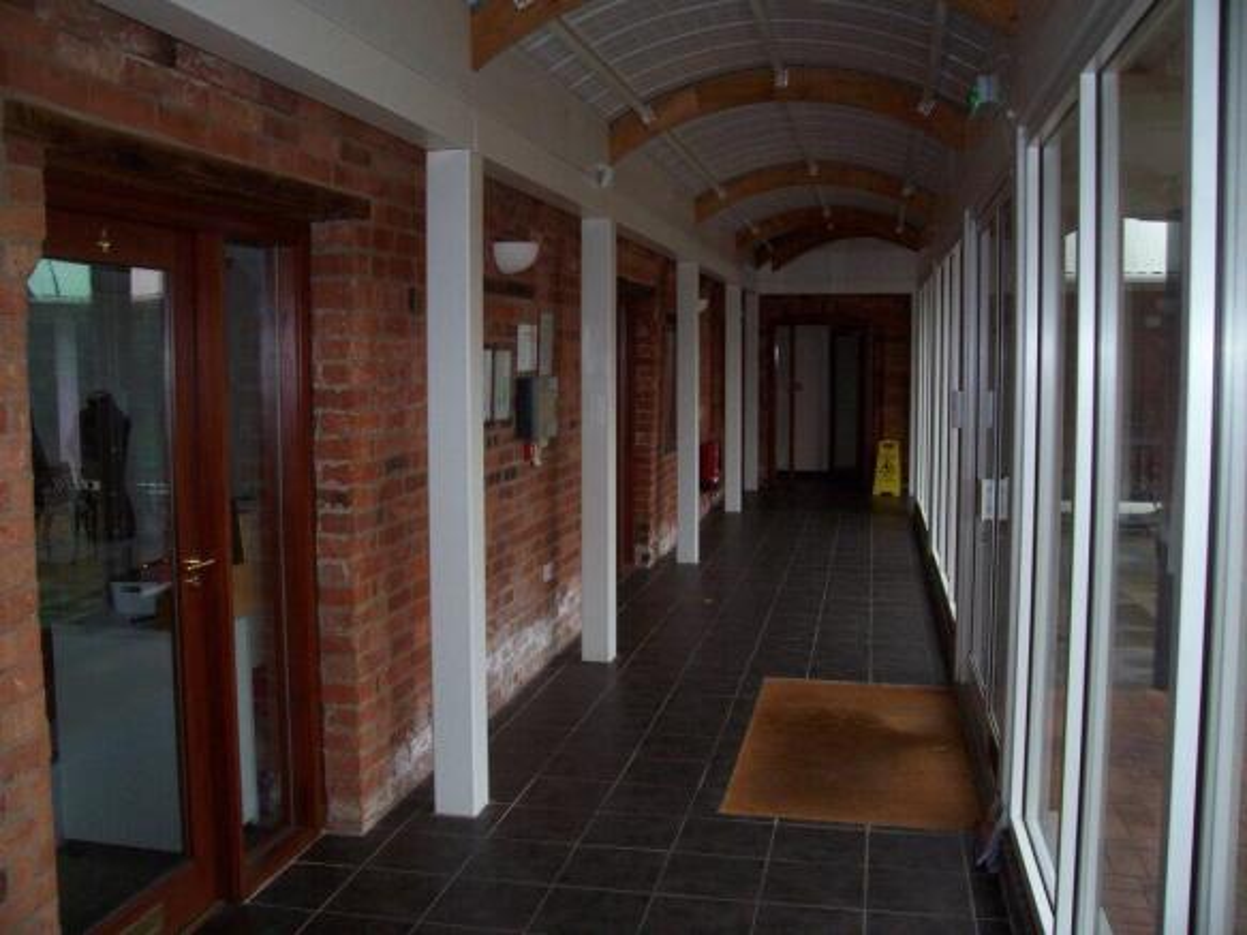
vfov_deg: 41.8
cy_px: 468
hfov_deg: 54.0
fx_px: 1225
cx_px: 624
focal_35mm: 34
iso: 80
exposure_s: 1/64
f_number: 2.7
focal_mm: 5.6
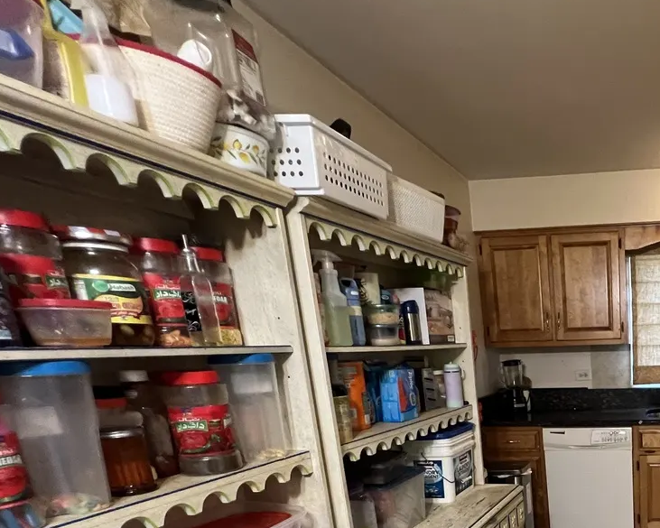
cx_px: 614
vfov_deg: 50.4
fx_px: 488
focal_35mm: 25
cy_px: 475
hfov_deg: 56.9
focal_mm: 1.57
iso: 500
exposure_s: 1/60
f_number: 1.8
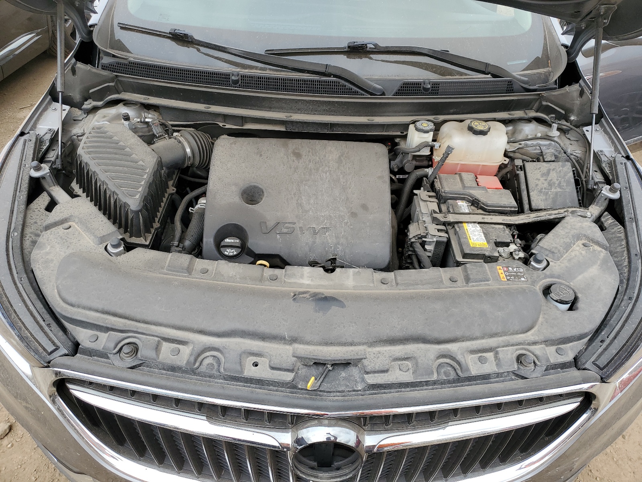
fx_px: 482
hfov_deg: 67.3
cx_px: 321
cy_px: 241
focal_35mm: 26
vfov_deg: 53.1
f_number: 1.5
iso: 50
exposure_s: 1/909
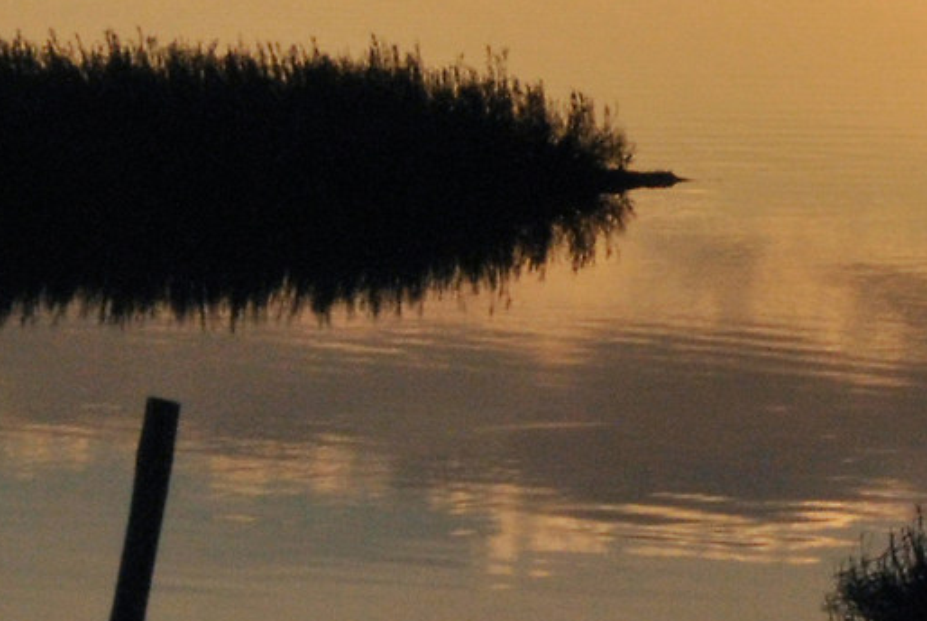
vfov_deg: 2.8
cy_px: -502
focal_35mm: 490
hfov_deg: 4.2
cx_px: 1634
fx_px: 12632
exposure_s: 1/320
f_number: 22
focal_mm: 70
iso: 400
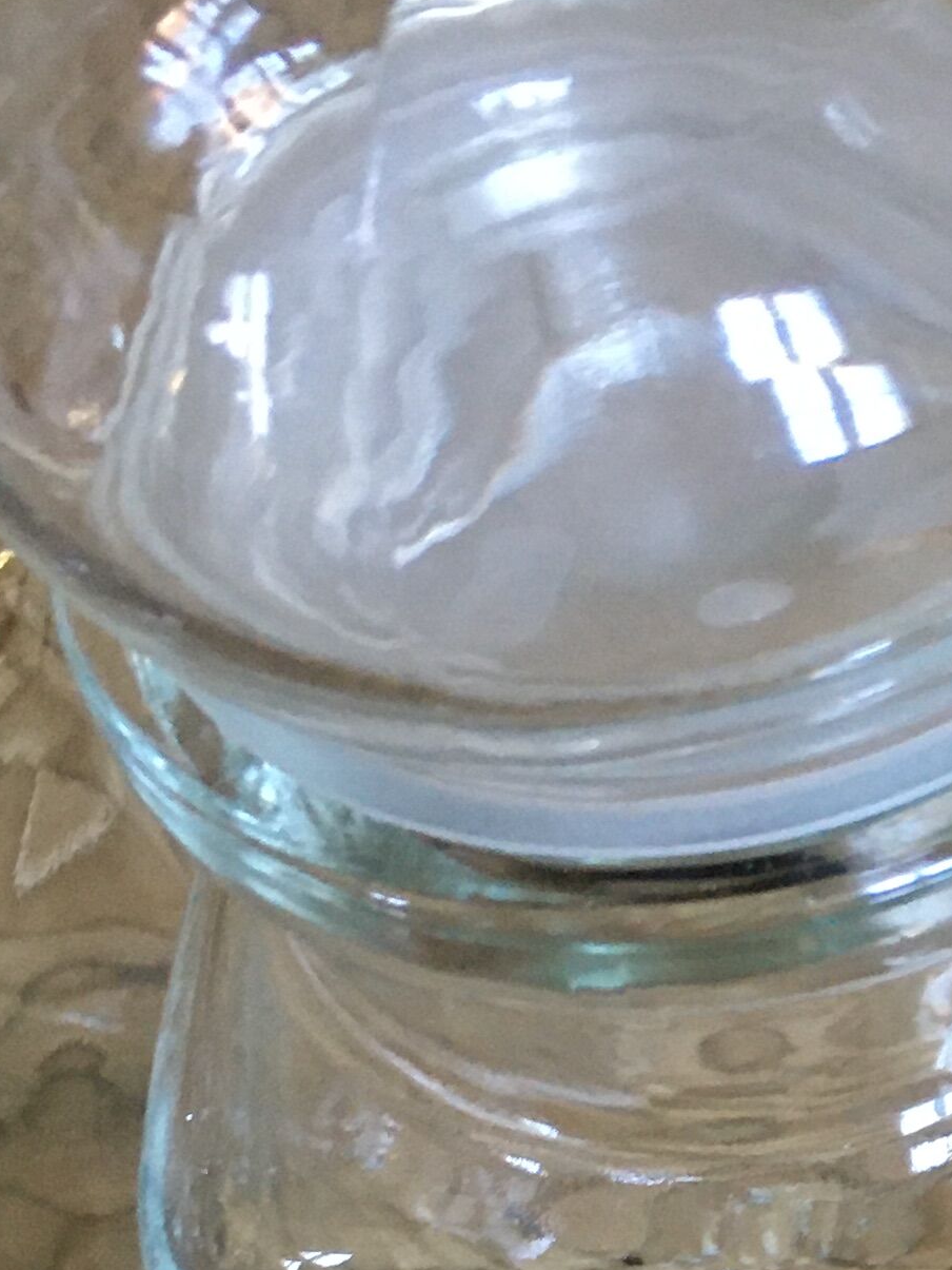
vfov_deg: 19.9
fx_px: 3556
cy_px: 1107
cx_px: 1295
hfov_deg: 14.5
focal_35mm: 97
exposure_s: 1/33
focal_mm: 4.15
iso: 160
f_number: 2.2
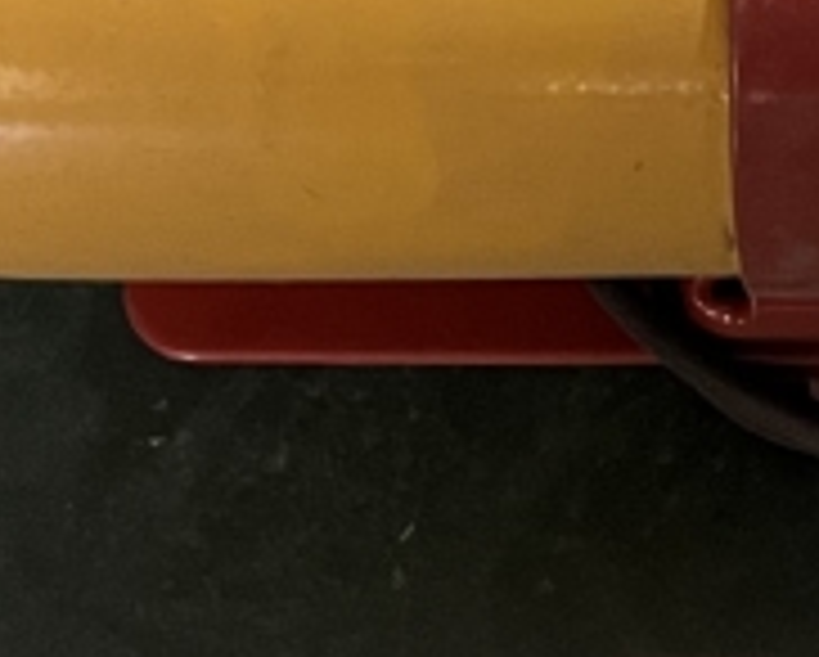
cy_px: -392
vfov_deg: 10.7
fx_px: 3349
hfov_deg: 13.2
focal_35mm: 138
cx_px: 1206
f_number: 1.5
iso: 500
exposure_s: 1/33
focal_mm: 5.7
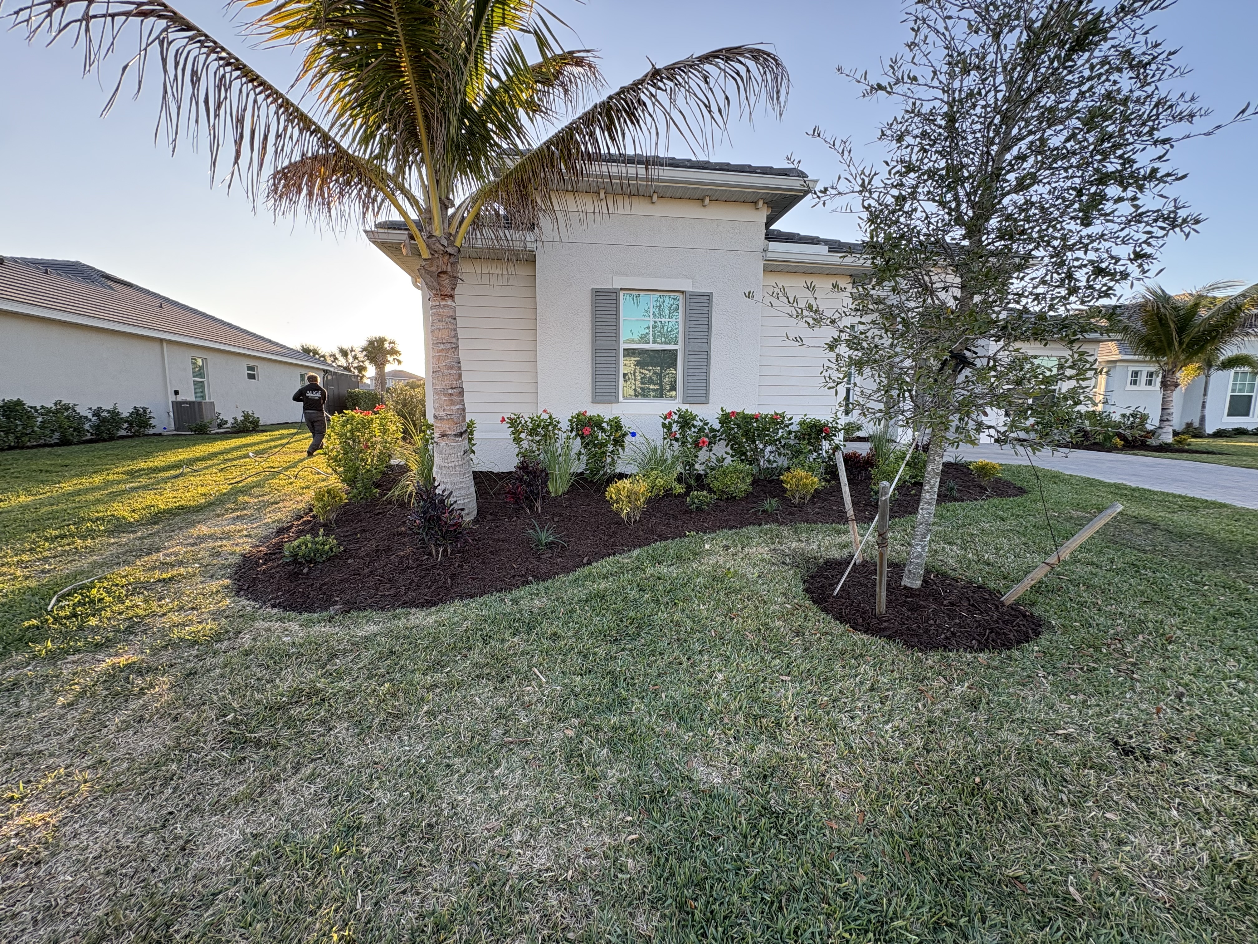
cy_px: 472
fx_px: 509
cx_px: 629
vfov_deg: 85.7
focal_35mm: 14
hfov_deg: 102.1
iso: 40
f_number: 2.2
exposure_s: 1/114
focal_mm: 2.22
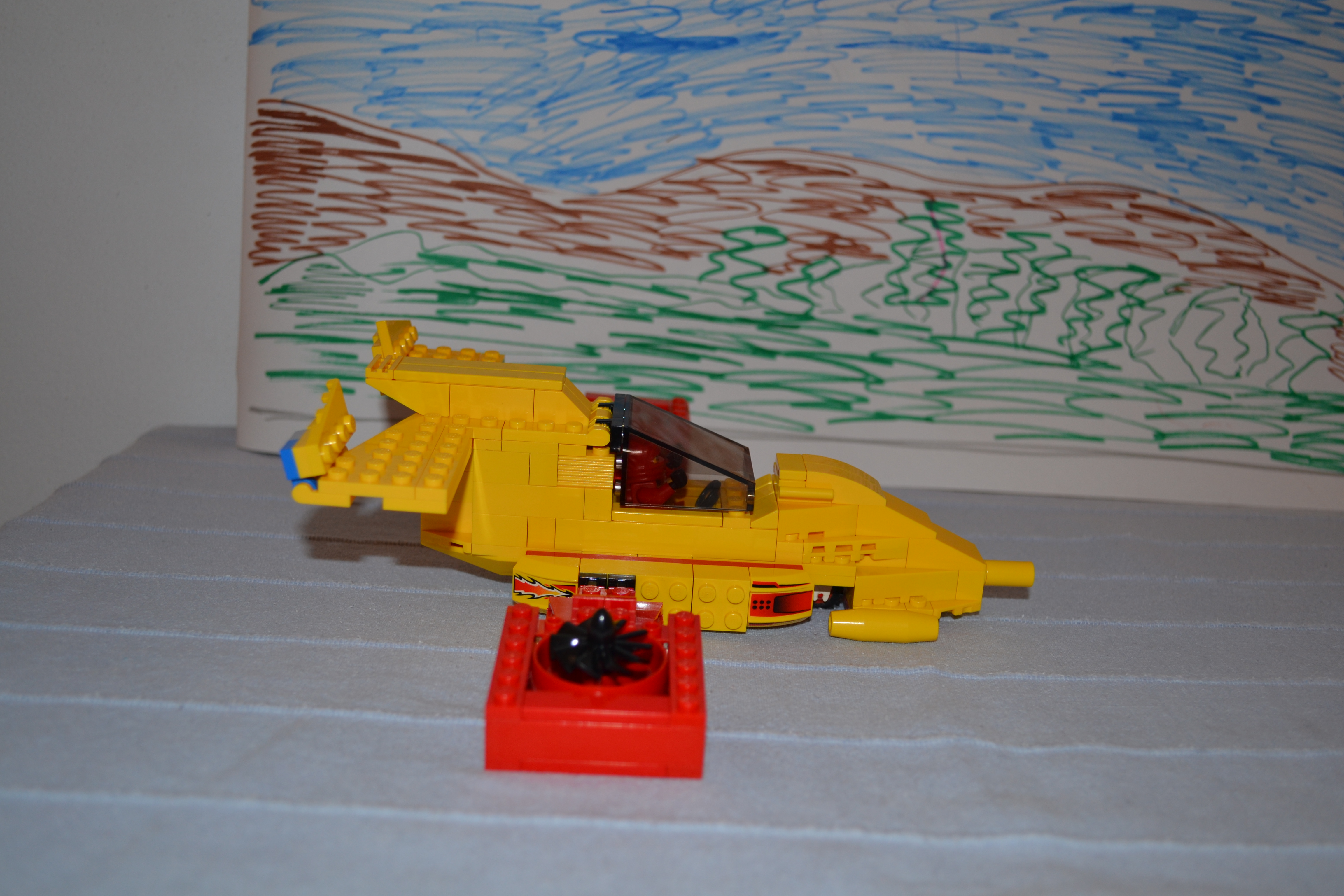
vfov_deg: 36.9
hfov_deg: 53.1
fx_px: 1344
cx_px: 672
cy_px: 448
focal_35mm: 36
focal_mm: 24
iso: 220
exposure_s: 1/60
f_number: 4
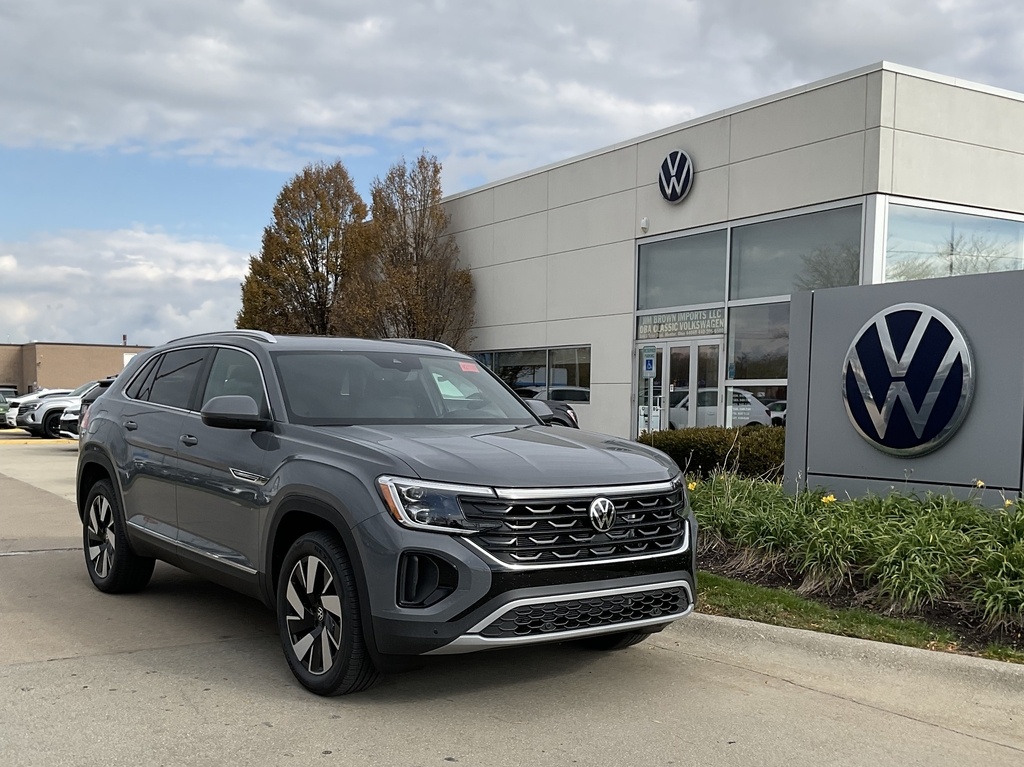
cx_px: 512
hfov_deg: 61.7
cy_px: 384
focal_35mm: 29
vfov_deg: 48.2
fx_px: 857
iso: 16
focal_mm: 3
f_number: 1.8
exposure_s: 1/1786
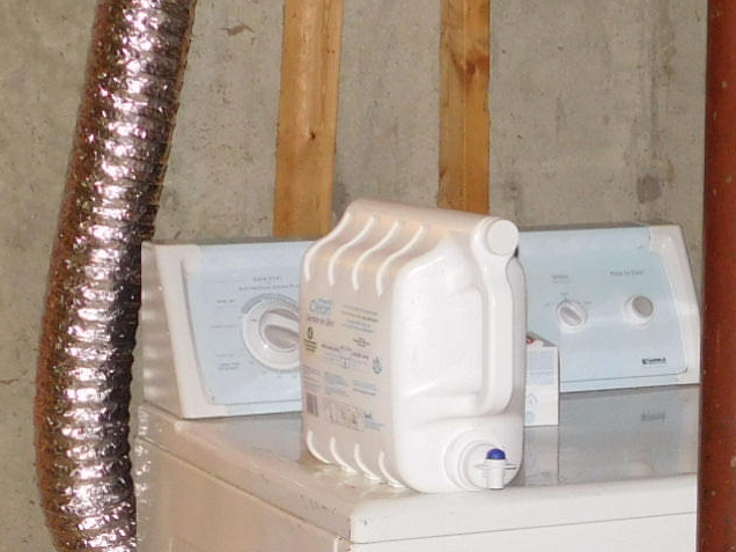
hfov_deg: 13.5
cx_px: 854
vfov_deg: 10.3
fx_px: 3040
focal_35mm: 143
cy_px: 539
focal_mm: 7.1
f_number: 3.6
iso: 220
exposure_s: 1/30
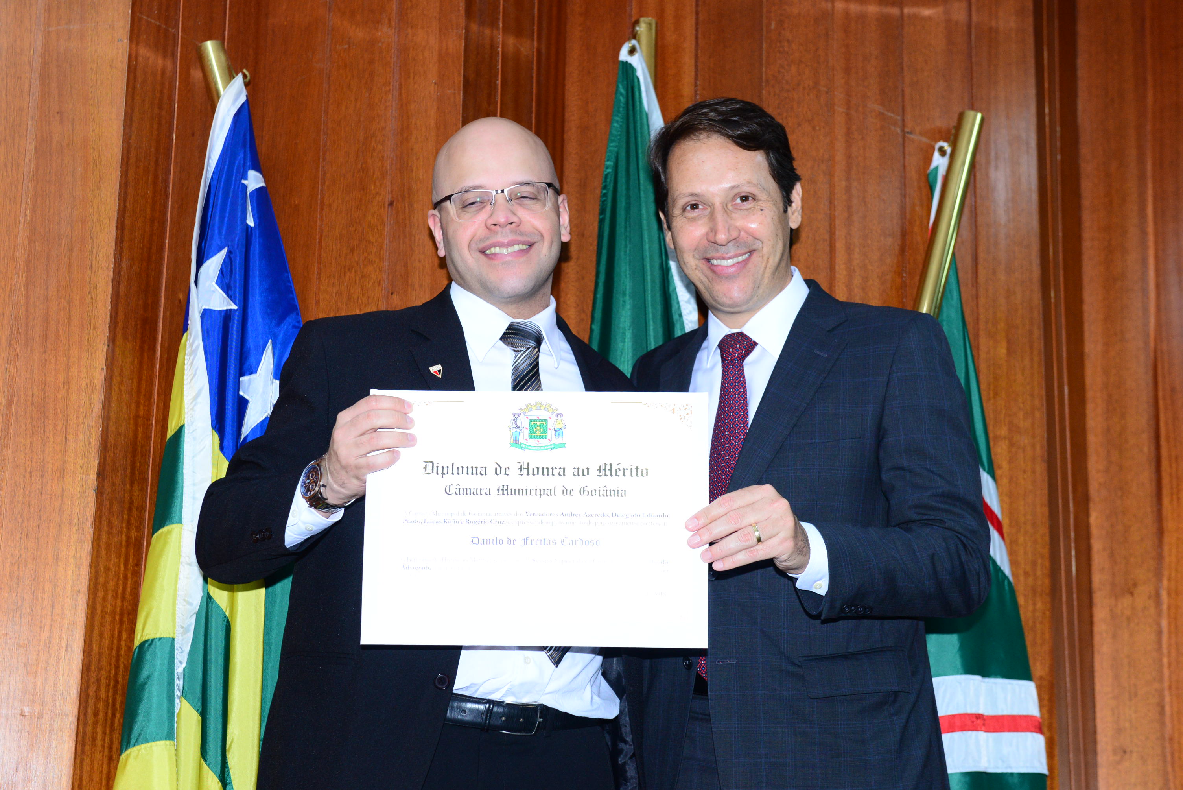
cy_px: 395
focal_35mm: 62
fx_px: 2038
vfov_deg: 21.9
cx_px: 592
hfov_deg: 32.4
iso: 2000
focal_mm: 62
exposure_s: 1/125
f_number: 5.6
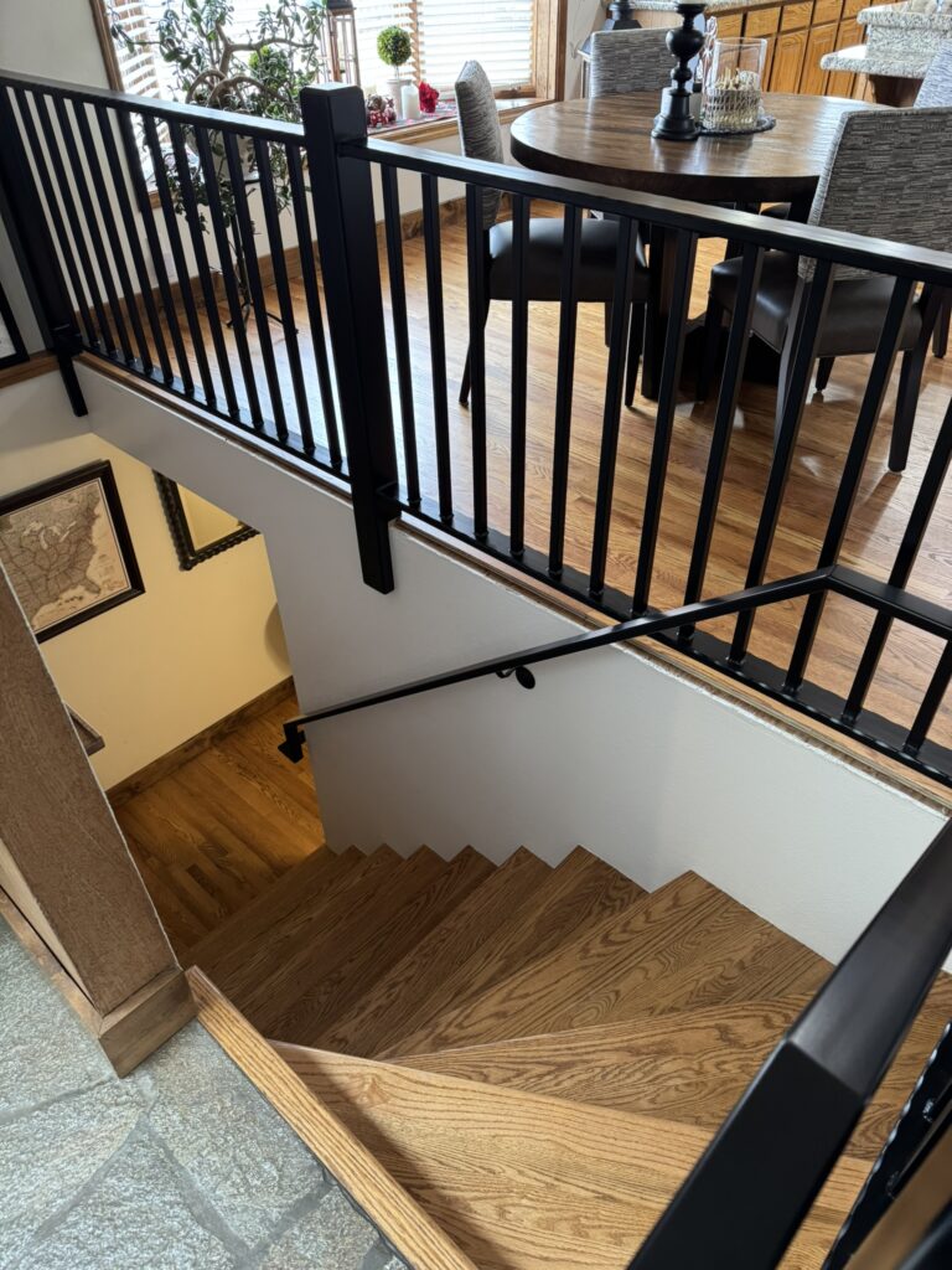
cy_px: 635
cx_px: 476
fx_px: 880
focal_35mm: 24
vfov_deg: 71.6
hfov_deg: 56.8
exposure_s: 1/60
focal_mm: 6.76
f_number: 1.78
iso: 320
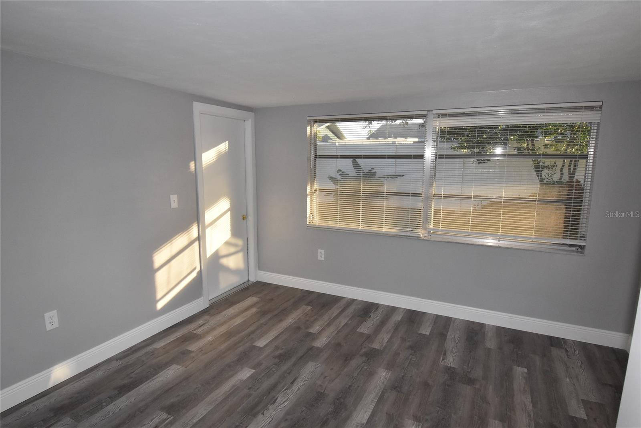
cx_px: 320
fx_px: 347
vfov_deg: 63.3
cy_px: 214
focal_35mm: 20
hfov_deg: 85.4
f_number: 13
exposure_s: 1/200
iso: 1600
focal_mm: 13
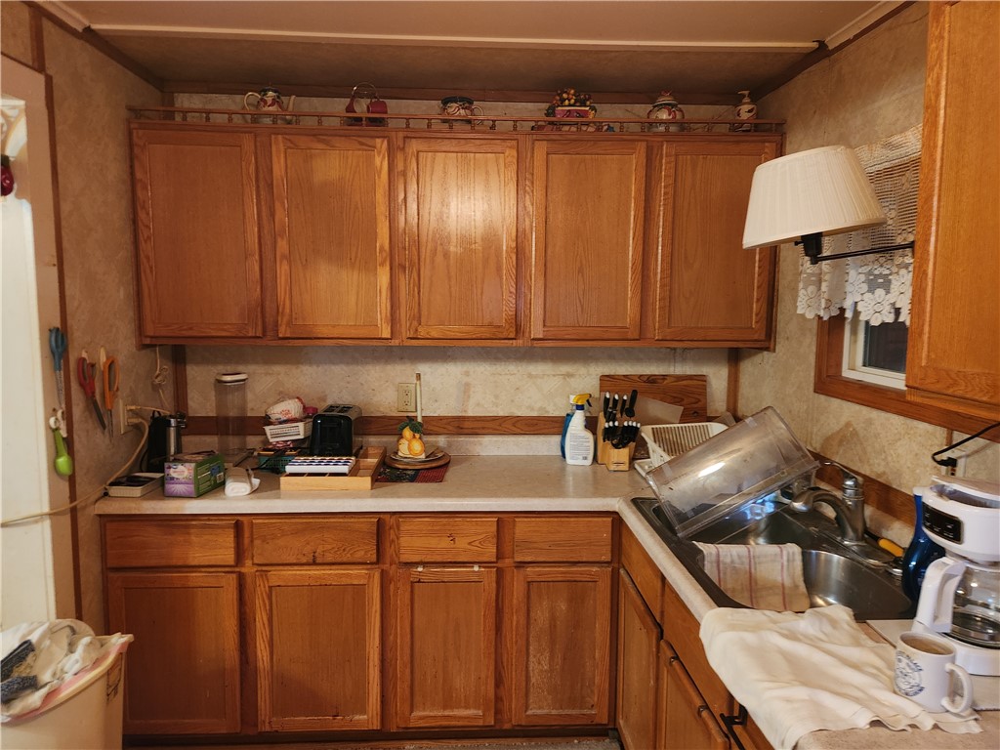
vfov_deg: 58.9
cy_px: 375
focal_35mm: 23
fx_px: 664
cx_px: 500
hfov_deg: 73.9
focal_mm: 5.4
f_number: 1.8
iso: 640
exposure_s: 1/30
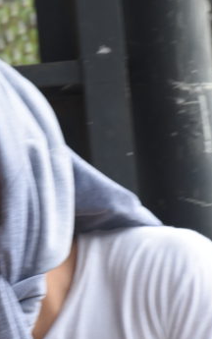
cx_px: -13
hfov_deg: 5.5
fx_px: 2207
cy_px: 196
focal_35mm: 239
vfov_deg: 8.8
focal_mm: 90
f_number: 10
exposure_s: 1/50
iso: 800
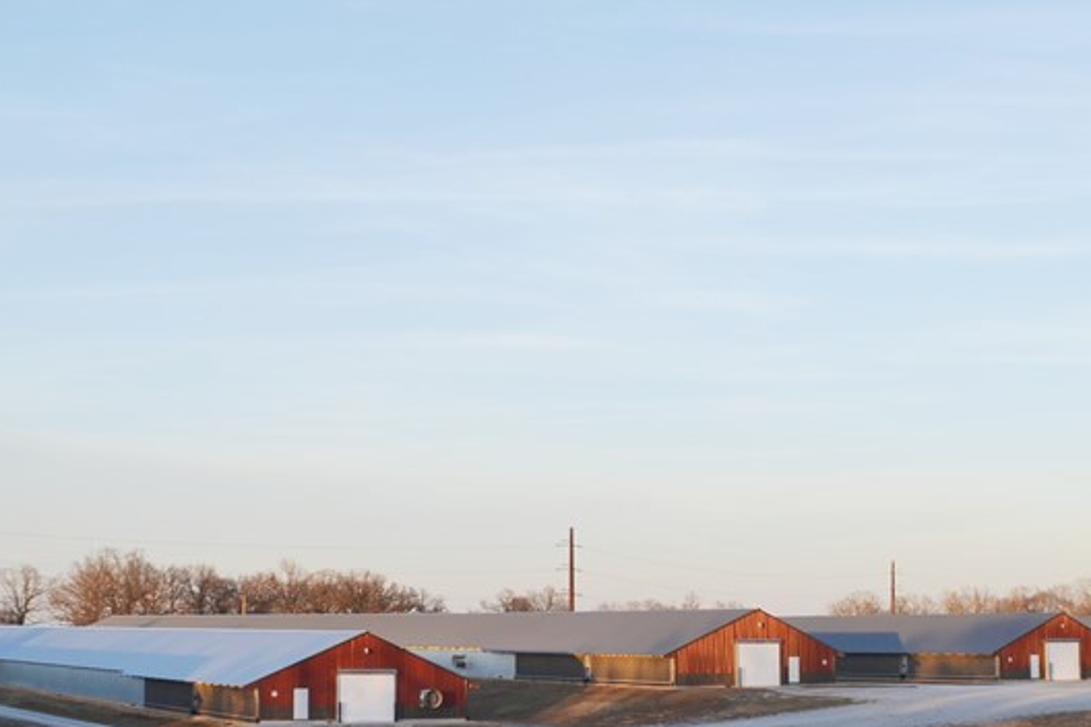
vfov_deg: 18.4
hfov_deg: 27.3
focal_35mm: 74
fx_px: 2242
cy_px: 407
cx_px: 599
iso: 100
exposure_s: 1/125
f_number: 5.6
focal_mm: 24
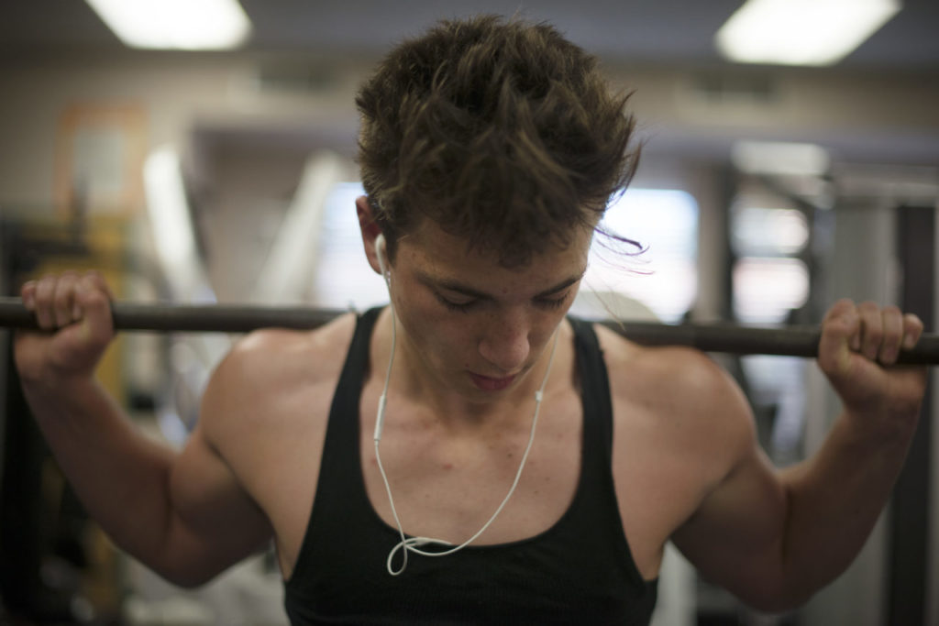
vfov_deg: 27.0
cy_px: 313
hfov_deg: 39.6
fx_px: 1304
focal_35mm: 50
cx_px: 470
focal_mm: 50
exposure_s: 1/800
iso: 800
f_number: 1.4
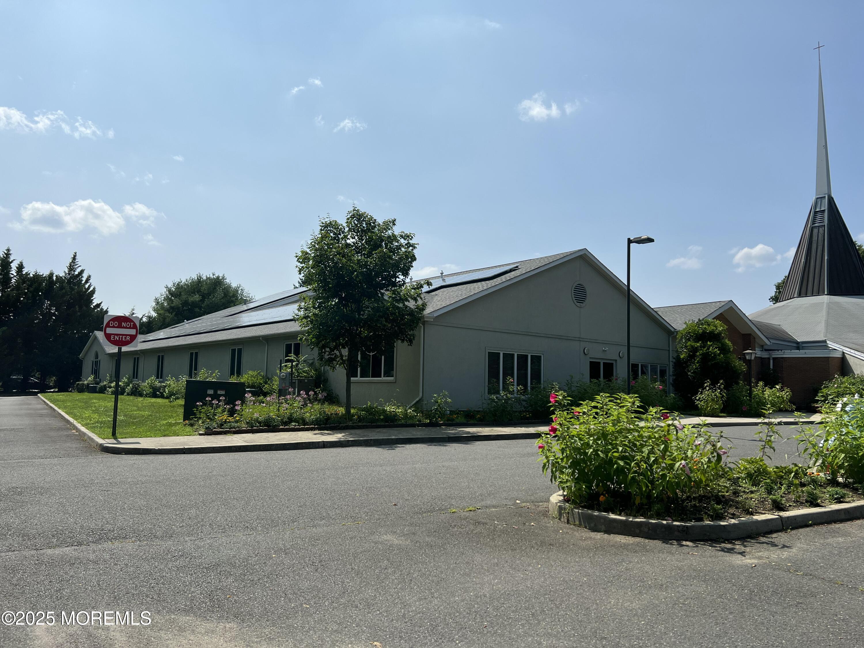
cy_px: 324
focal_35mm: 26
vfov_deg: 53.1
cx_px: 432
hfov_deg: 67.3
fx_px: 649
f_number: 1.5
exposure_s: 1/8696
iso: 50
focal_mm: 5.7
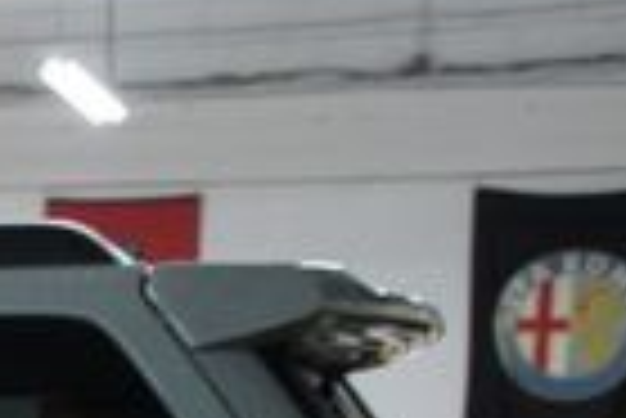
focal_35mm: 124
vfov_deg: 10.2
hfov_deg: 13.6
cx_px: -707
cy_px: 832
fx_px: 2158
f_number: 3.5
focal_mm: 18
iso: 320
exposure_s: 1/30
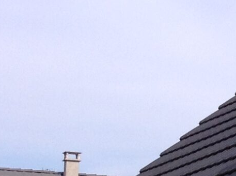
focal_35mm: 196
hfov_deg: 8.8
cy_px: 186
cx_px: 639
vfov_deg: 7.5
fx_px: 1334
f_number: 2.4
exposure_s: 1/1592
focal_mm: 4.28
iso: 50
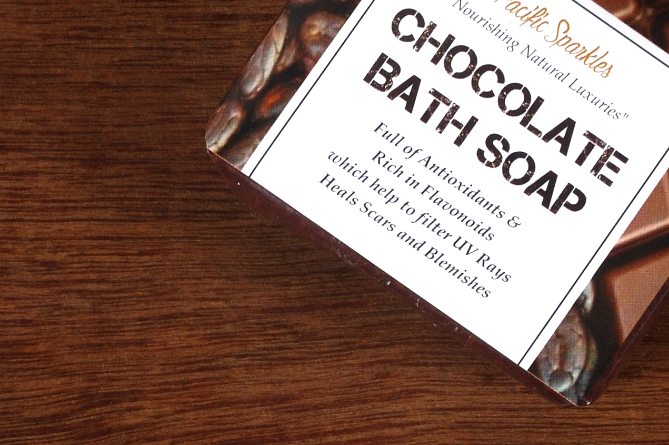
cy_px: -60
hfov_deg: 9.6
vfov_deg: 6.4
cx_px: 726
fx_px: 3955
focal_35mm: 213
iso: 200
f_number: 16
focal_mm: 60
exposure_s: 1/125
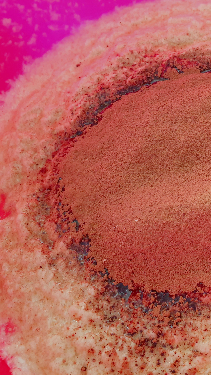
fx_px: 378
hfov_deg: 29.0
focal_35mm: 38
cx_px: 215
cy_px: 188
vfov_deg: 52.8
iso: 250
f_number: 2.4
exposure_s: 1/50
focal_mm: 4.3
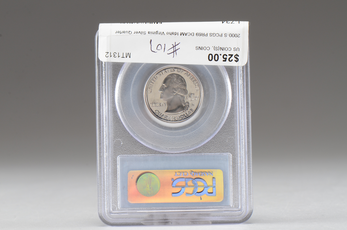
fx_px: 1226
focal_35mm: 128
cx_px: 174
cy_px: 115
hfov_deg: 16.1
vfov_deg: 10.7
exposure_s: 1/100
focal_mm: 85
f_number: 14
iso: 320
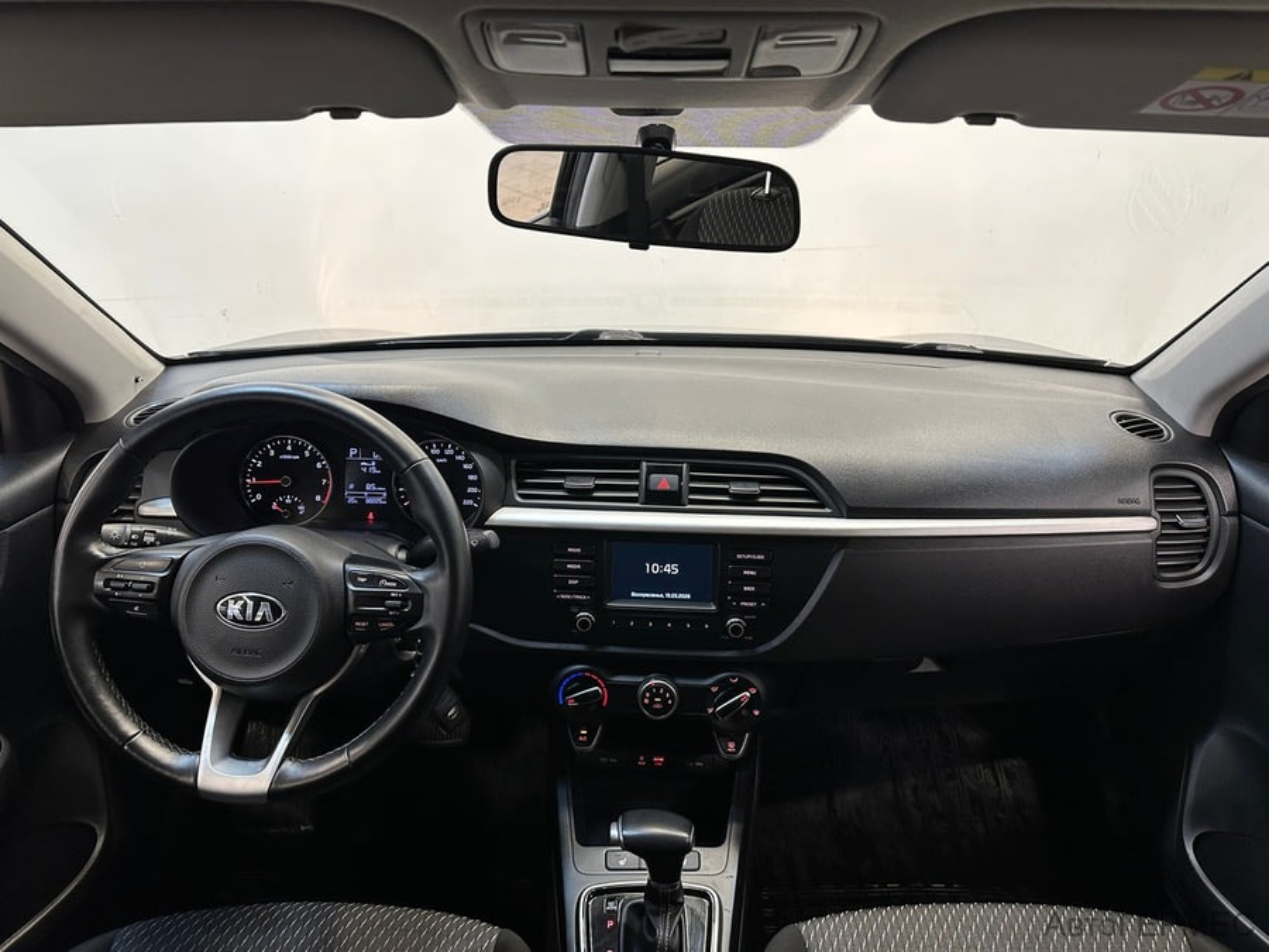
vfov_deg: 56.8
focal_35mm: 24
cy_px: 476
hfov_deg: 71.6
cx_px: 634
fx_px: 880
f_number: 1.78
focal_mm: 6.86
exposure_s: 1/50
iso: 160
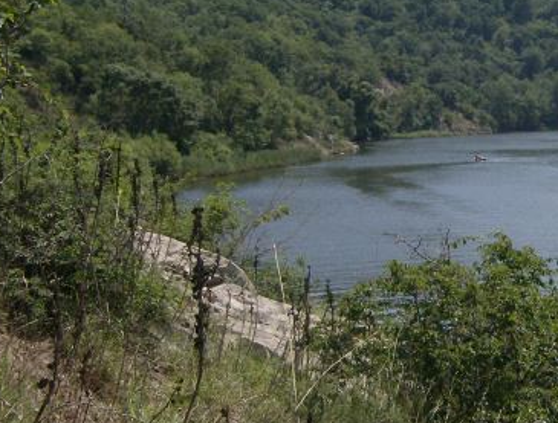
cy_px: 186
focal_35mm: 79
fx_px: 1279
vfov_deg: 18.8
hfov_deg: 24.0
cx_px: 491
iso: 100
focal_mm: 6
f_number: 4.7
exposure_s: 1/842
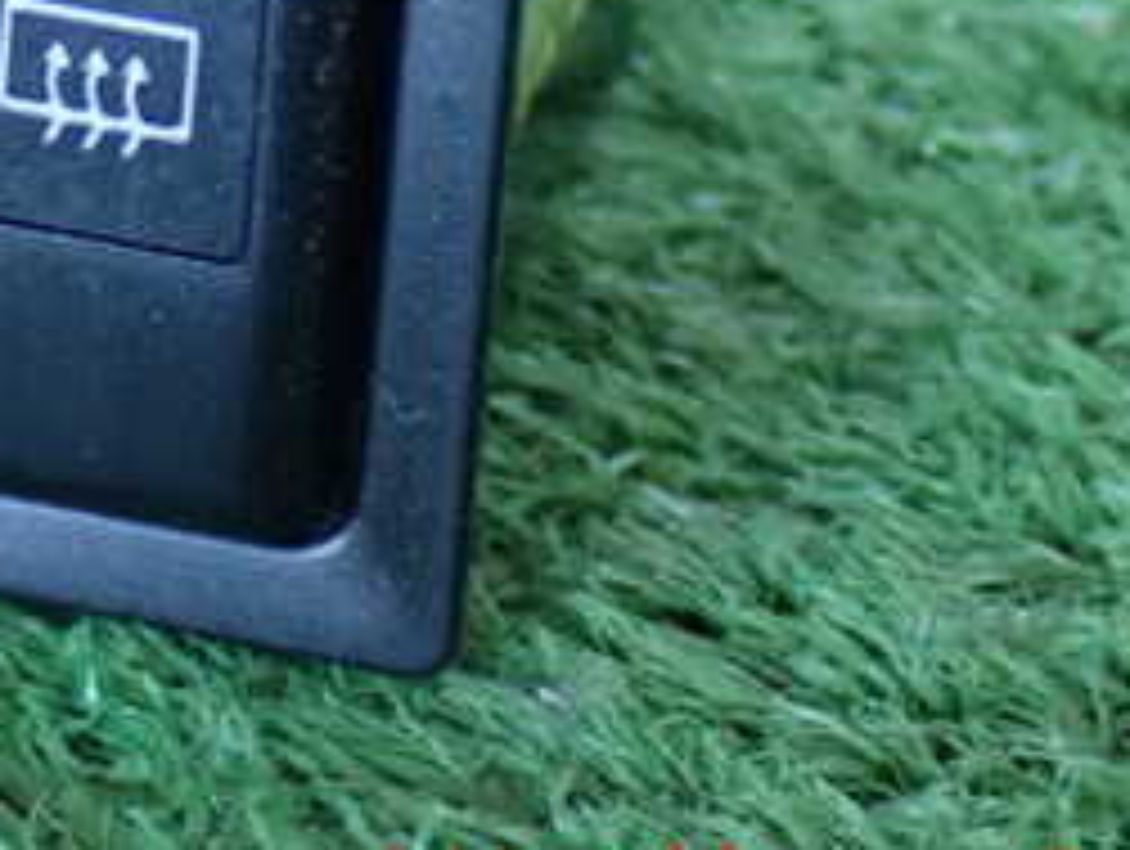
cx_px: 54
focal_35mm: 148
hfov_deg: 13.2
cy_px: -63
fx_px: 4838
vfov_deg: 10.0
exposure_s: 1/20
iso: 800
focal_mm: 11.09
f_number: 3.6
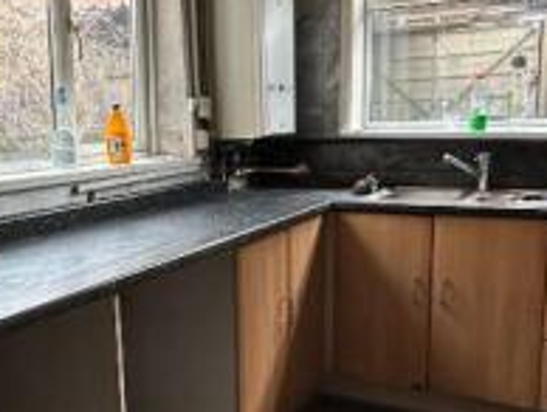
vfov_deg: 34.3
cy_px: 244
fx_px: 665
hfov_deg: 44.2
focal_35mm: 42
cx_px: 193
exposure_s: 1/99
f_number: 2.2
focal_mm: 2.22
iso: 250
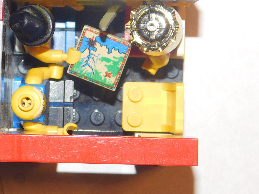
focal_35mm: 137
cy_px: 71
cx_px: 68
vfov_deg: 10.8
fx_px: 1025
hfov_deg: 14.4
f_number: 4.3
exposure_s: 1/30
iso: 200
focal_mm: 12.6
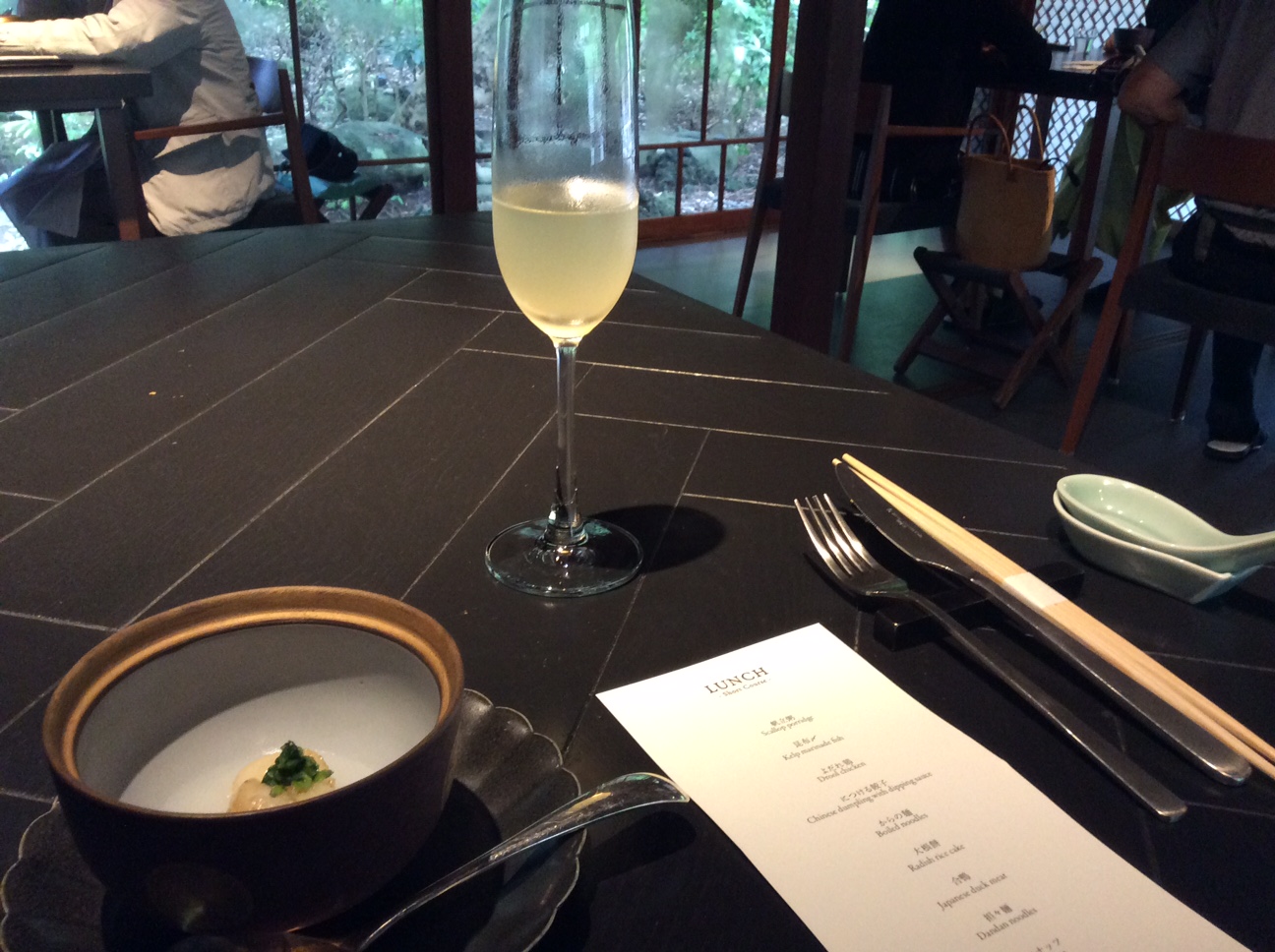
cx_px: 638
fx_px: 1177
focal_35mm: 32
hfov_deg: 56.9
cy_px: 476
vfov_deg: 44.1
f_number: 2.4
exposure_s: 1/24
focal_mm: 3.3
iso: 200
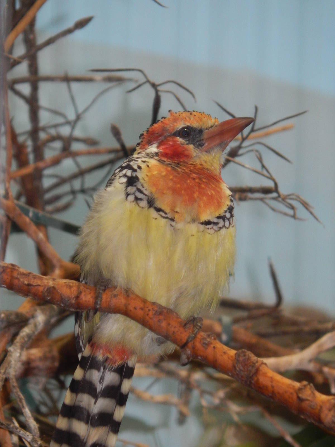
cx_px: 168
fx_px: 8710
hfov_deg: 2.2
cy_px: 224
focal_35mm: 675
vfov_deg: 2.9
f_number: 5.8
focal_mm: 120
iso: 400
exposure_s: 1/125
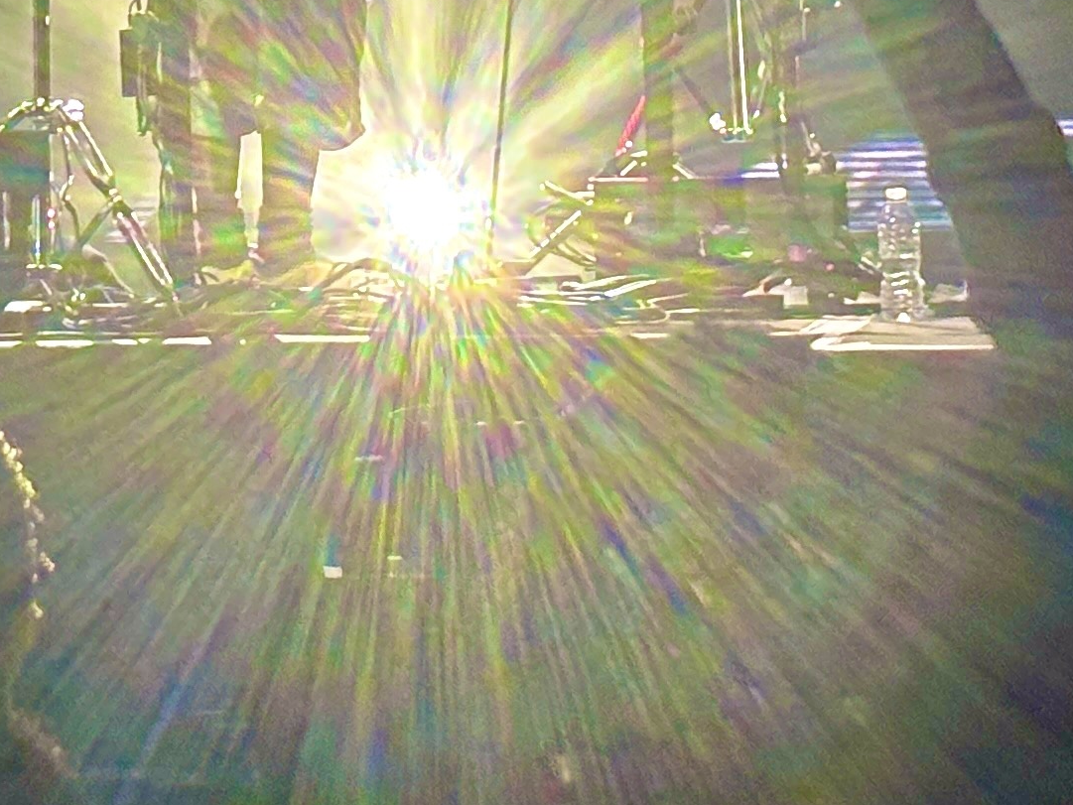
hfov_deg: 10.2
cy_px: -436
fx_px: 6014
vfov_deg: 7.5
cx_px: 156
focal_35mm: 194
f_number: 1.6
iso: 200
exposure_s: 1/40
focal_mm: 5.96
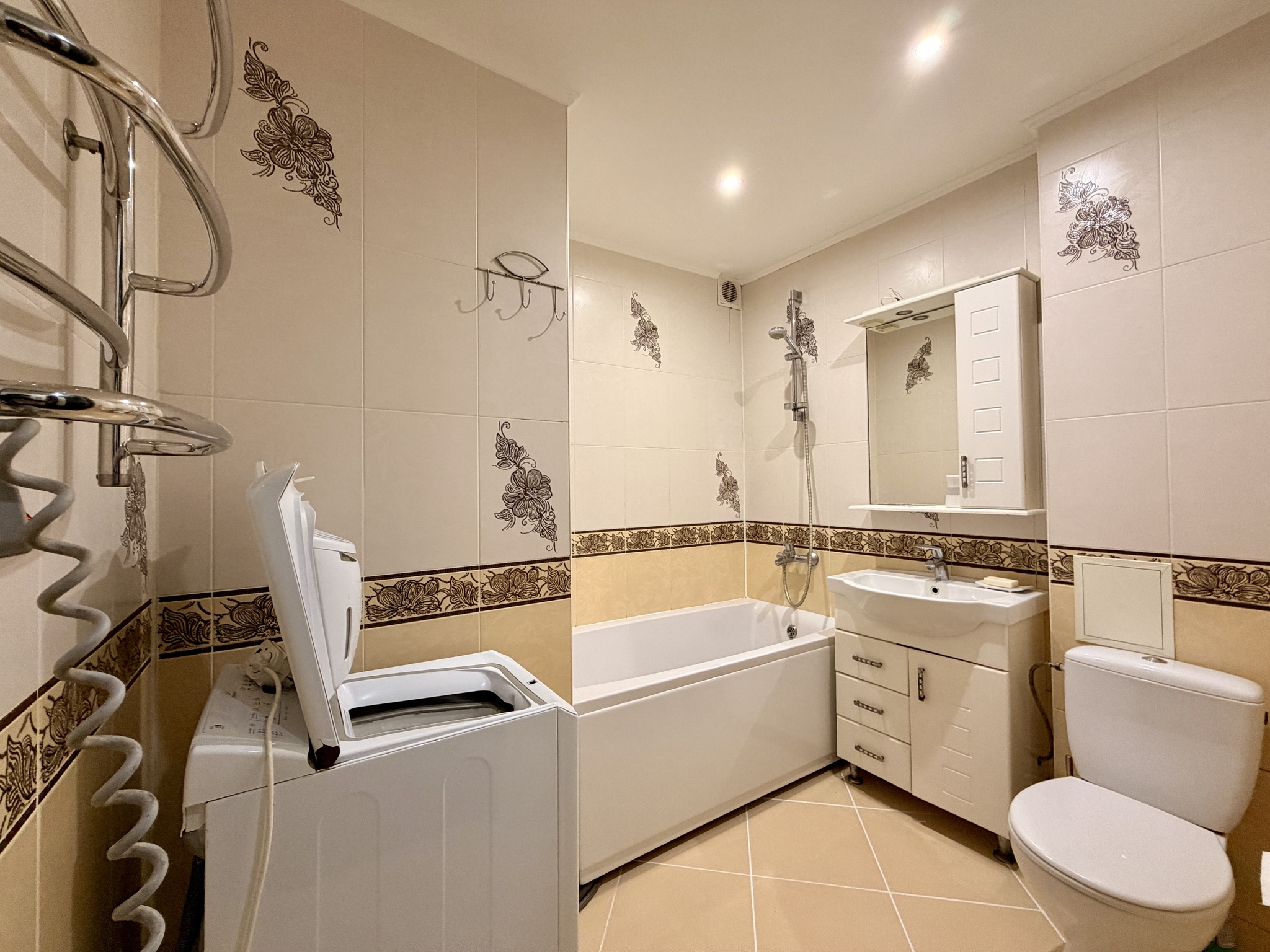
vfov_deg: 85.7
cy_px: 476
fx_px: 514
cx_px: 635
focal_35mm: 14
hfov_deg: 102.1
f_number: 2.2
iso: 250
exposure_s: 1/50
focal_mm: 2.22
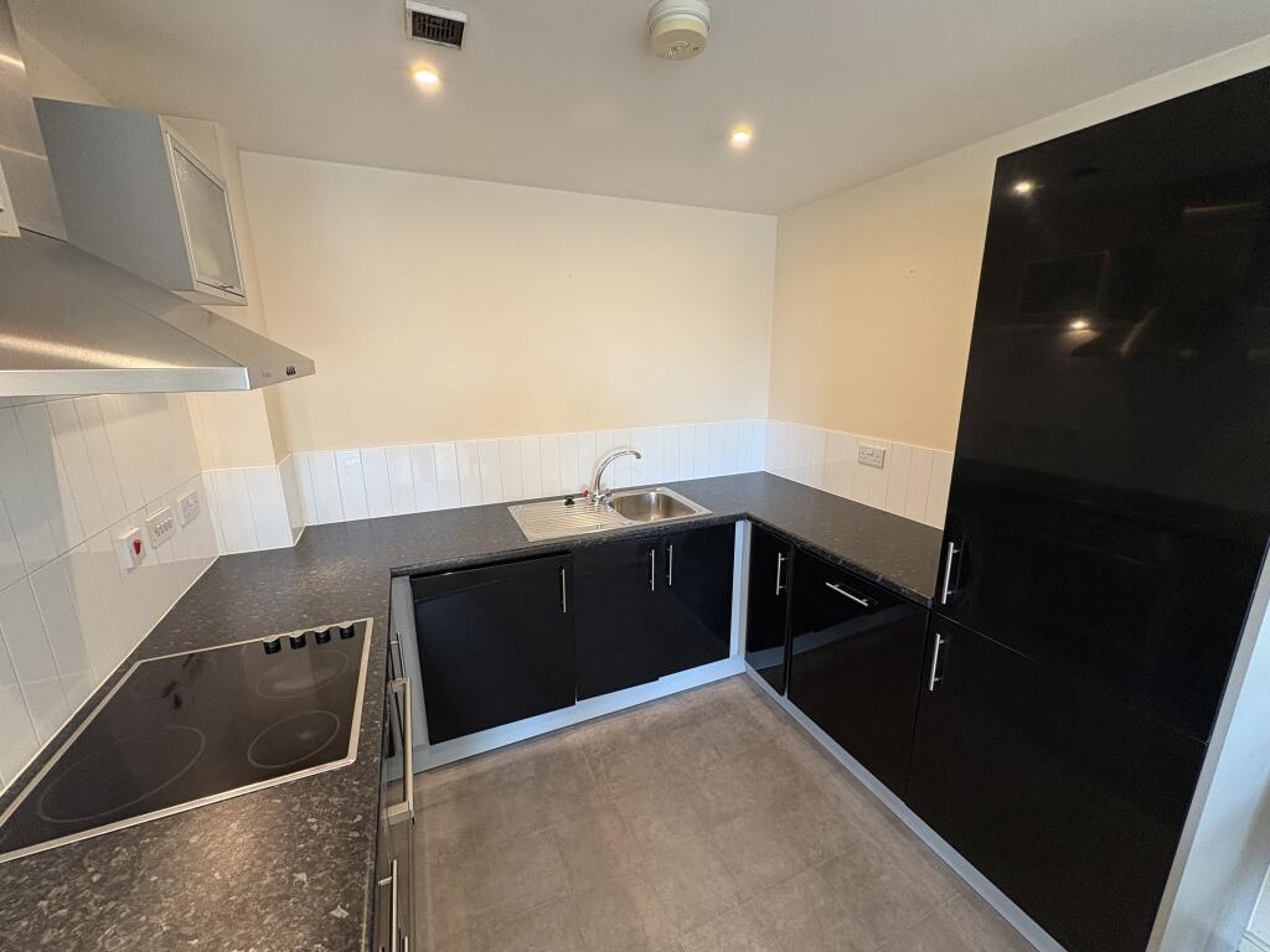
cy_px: 476
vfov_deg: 85.7
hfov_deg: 102.1
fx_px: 514
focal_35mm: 14
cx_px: 635
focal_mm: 2.22
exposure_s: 1/50
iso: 160
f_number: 2.2
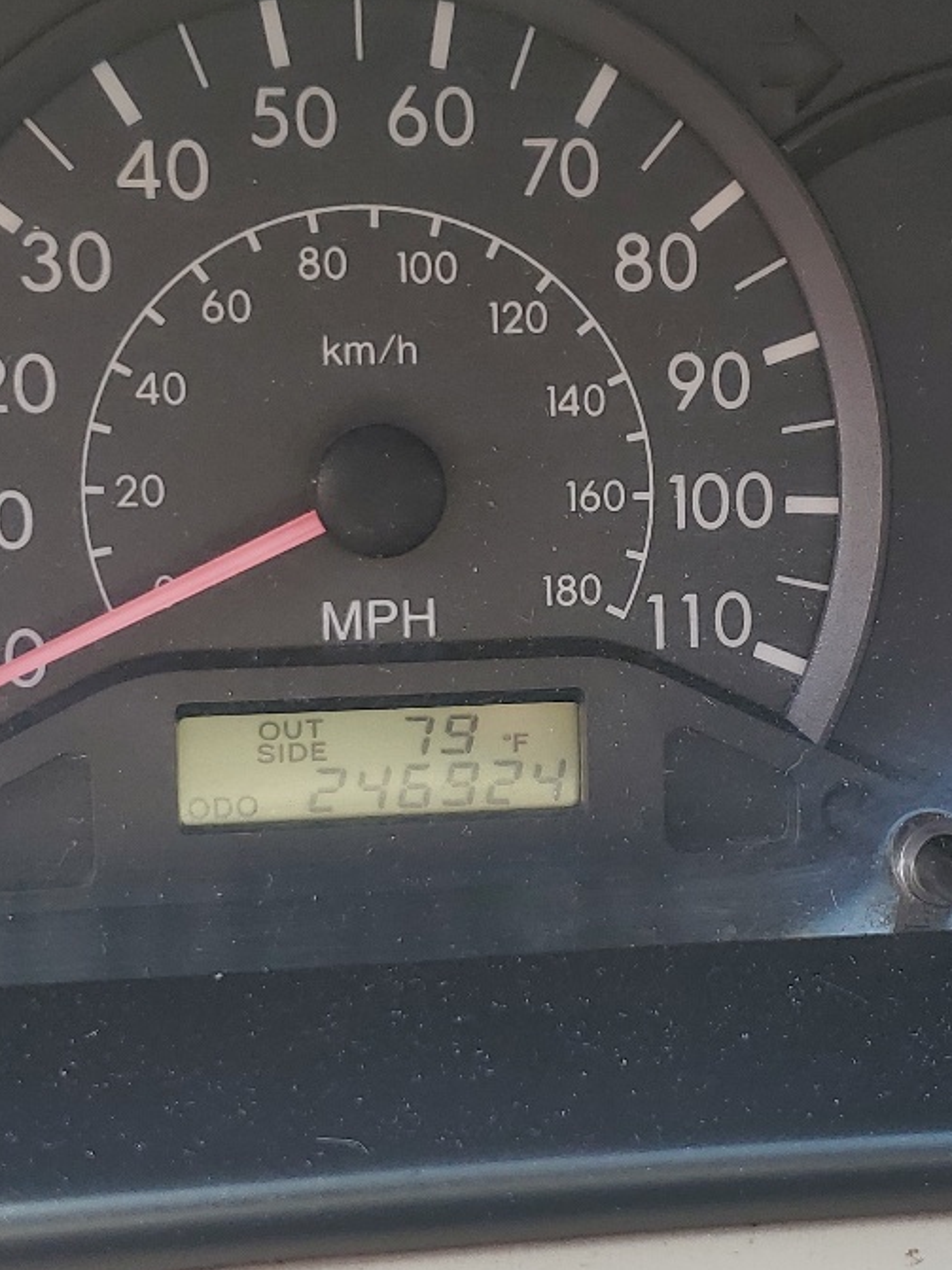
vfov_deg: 31.2
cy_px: 626
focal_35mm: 62
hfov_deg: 23.6
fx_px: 2274
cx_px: 496
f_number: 1.5
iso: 50
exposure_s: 1/161
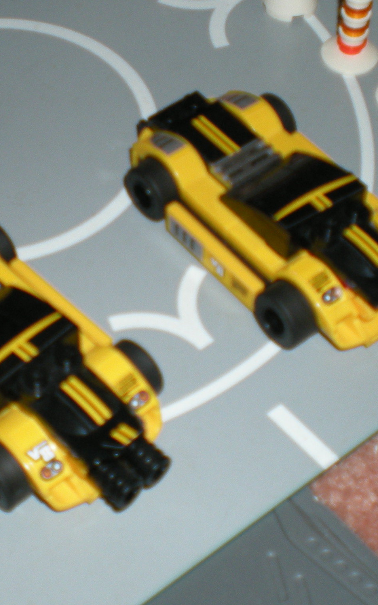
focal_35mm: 81
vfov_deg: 25.5
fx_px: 1335
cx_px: 117
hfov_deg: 16.1
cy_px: 279
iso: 64
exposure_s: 1/60
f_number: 3.1
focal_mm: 6.3
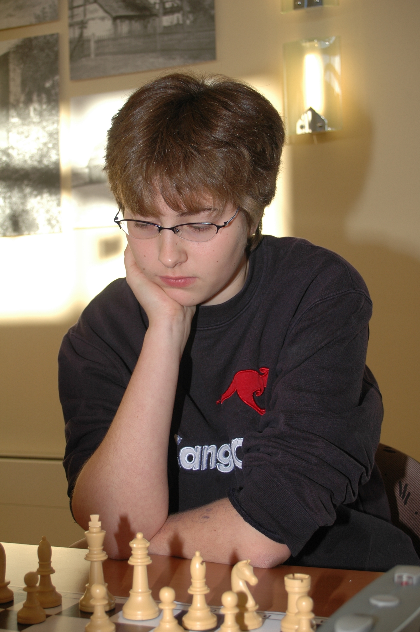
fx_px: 1052
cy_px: 316
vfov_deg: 33.4
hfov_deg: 22.6
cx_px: 210
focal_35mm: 60
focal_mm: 40
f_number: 5.6
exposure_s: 1/125
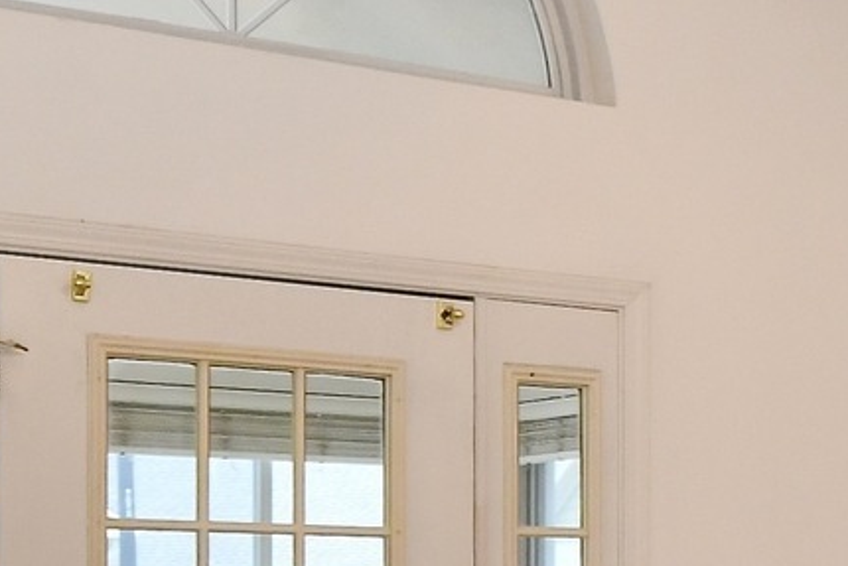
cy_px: 692
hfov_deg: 17.5
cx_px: 1402
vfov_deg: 13.3
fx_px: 2356
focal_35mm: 100
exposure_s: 1/60
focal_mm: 14
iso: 640
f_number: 6.3
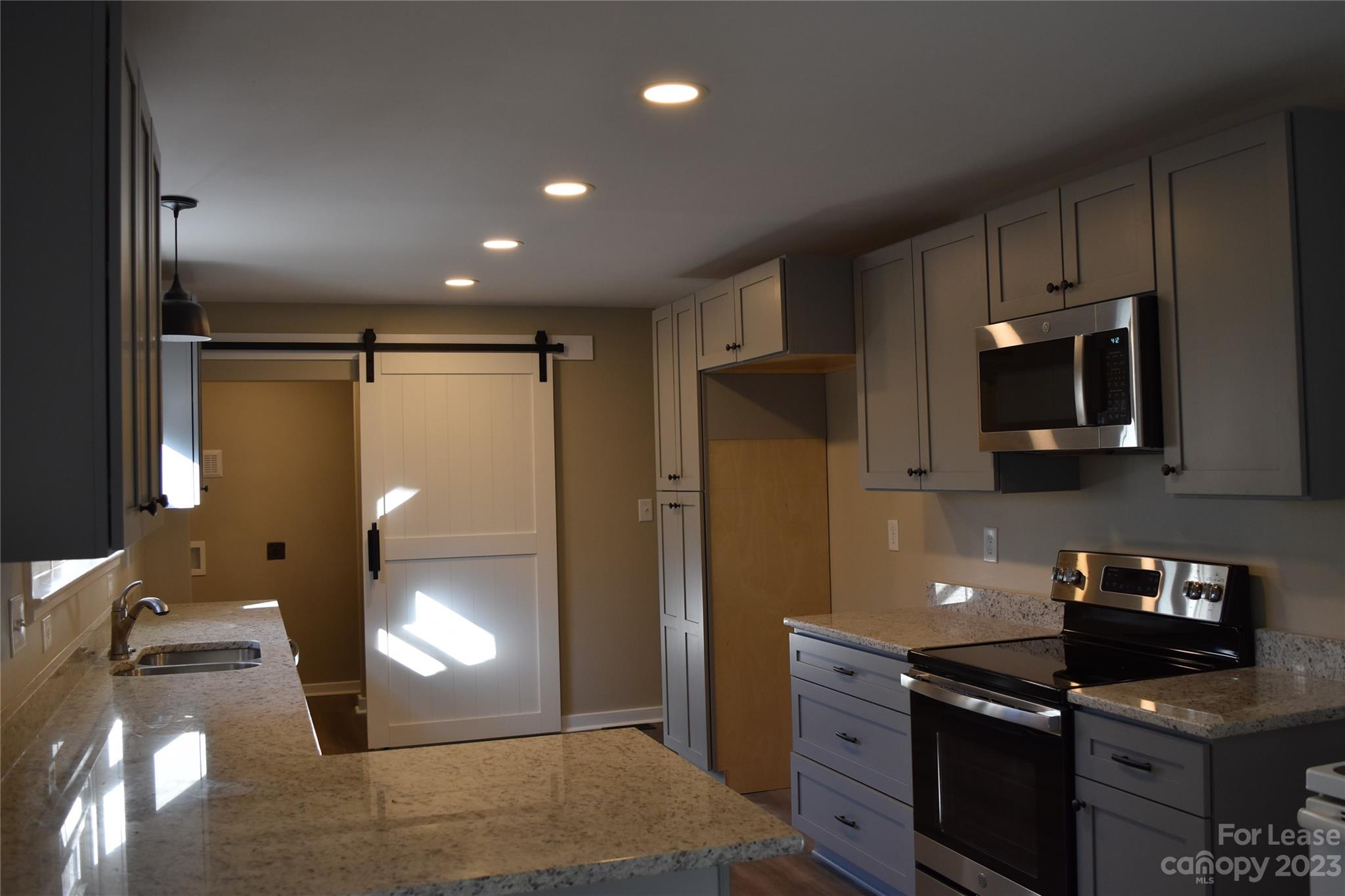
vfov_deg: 40.0
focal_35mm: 33
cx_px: 672
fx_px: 1233
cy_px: 448
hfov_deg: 57.2
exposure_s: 1/125
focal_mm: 22
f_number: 5.6
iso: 400
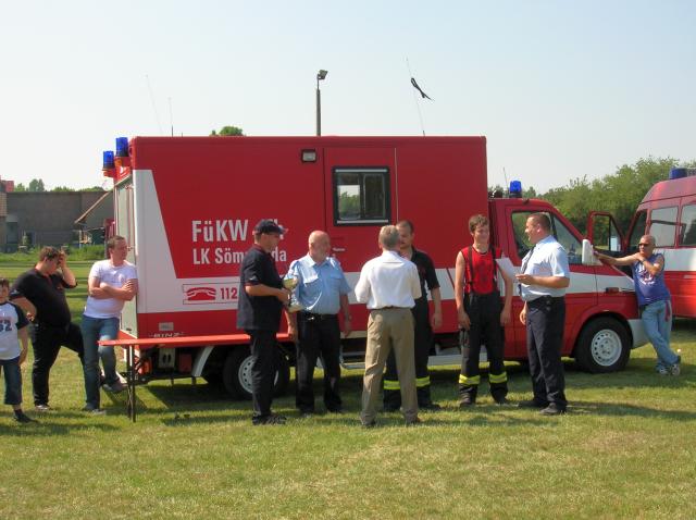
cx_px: 348
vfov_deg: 27.0
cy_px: 260
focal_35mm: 54
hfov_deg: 35.6
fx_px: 1084
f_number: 5.7
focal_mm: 9
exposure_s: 1/191
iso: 50
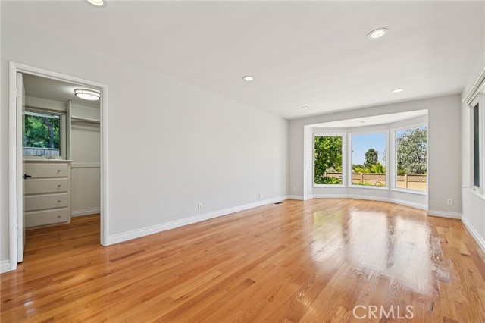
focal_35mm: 15
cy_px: 162
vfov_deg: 77.3
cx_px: 242
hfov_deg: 100.4
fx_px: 202
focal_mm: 15
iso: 250
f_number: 8
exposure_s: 1/30
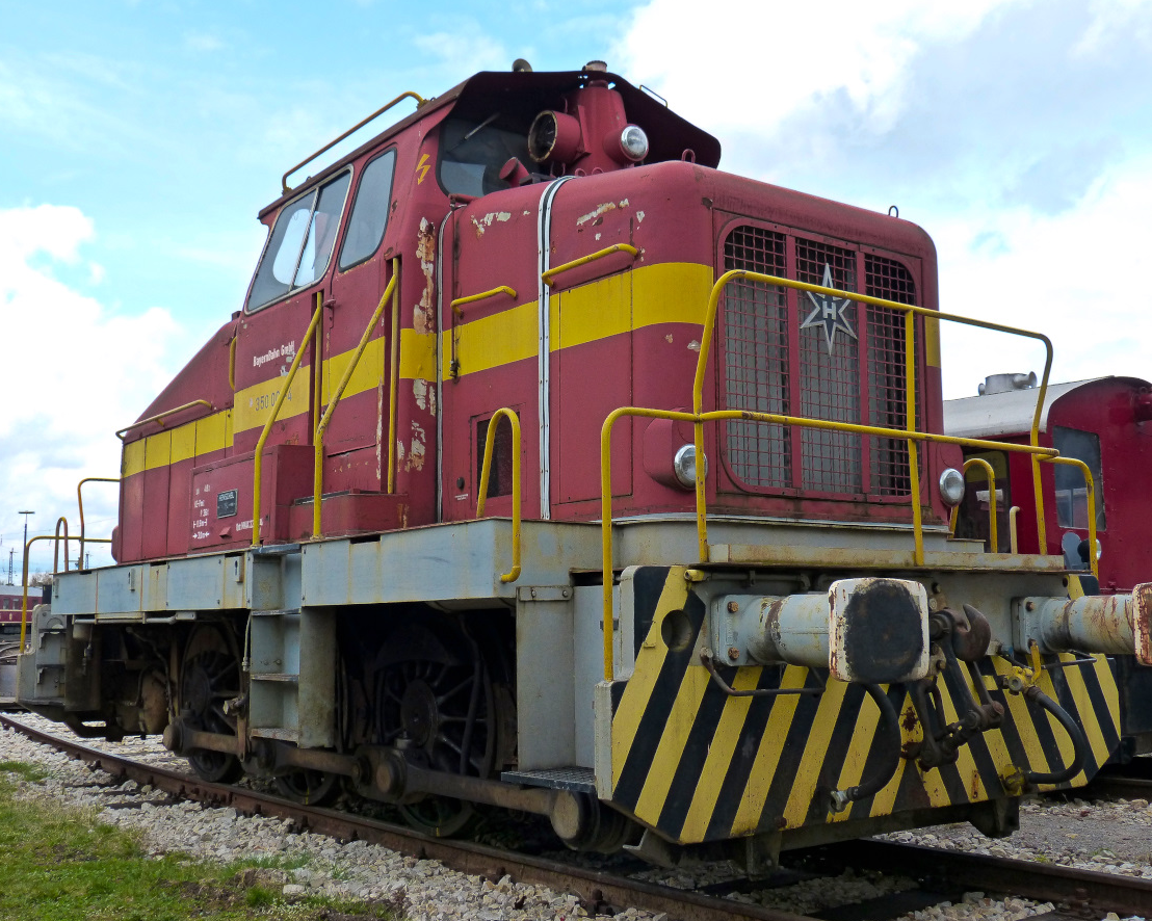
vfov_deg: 40.1
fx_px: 1261
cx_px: 601
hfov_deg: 49.1
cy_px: 462
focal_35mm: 37
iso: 160
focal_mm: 6.2
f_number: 4
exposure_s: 1/400
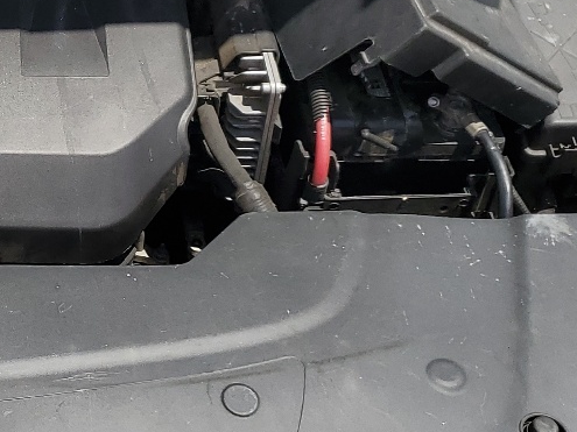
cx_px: -93
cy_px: 104
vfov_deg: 17.5
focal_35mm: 84
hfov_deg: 21.8
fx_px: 1400
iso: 50
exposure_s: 1/3333
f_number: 1.5
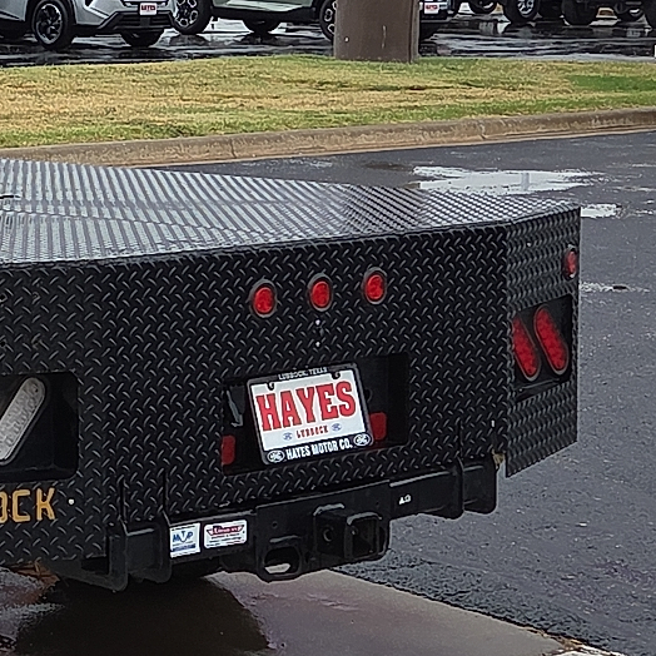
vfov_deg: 16.0
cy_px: 140
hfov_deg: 15.0
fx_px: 2316
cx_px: -313
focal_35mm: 108
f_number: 1.8
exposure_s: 1/909
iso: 76
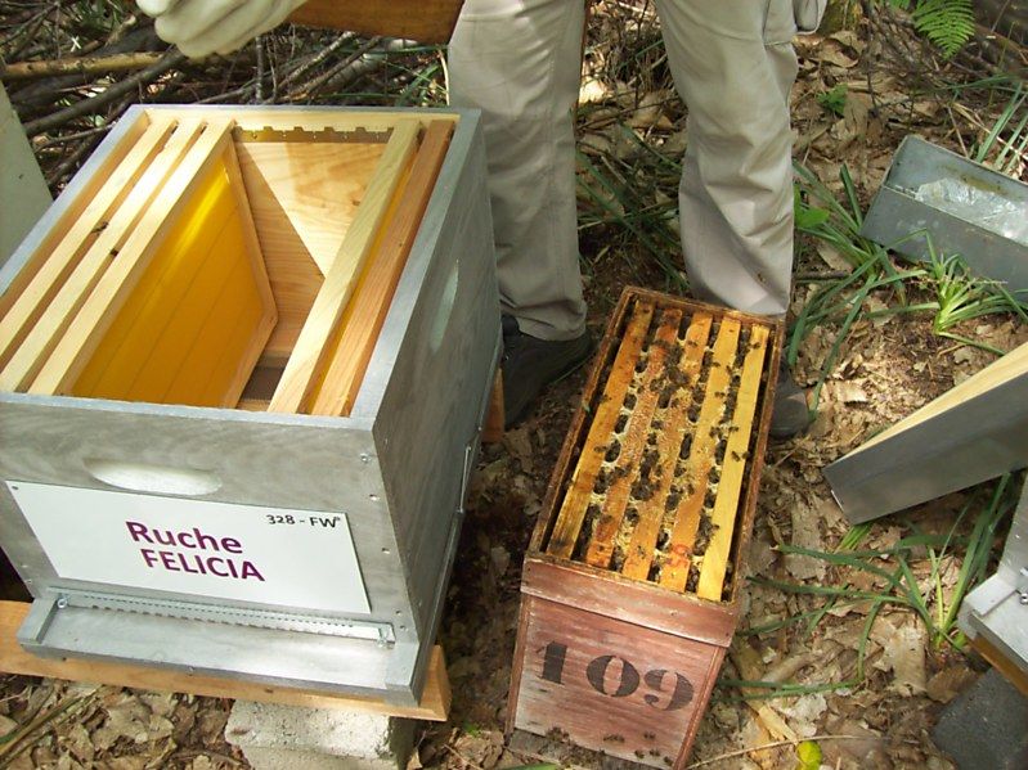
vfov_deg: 39.6
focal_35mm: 36
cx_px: 514
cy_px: 385
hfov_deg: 51.4
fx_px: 1069
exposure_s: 1/178
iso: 80
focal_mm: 6
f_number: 2.7
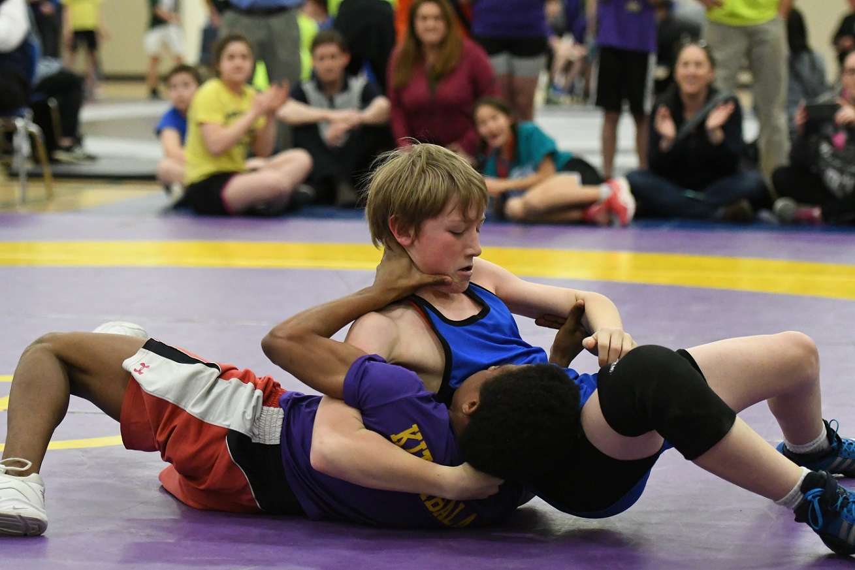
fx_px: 2672
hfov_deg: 18.2
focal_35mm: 112
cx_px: 428
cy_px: 285
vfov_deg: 12.2
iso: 9000
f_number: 2.8
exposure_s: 1/1000
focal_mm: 75
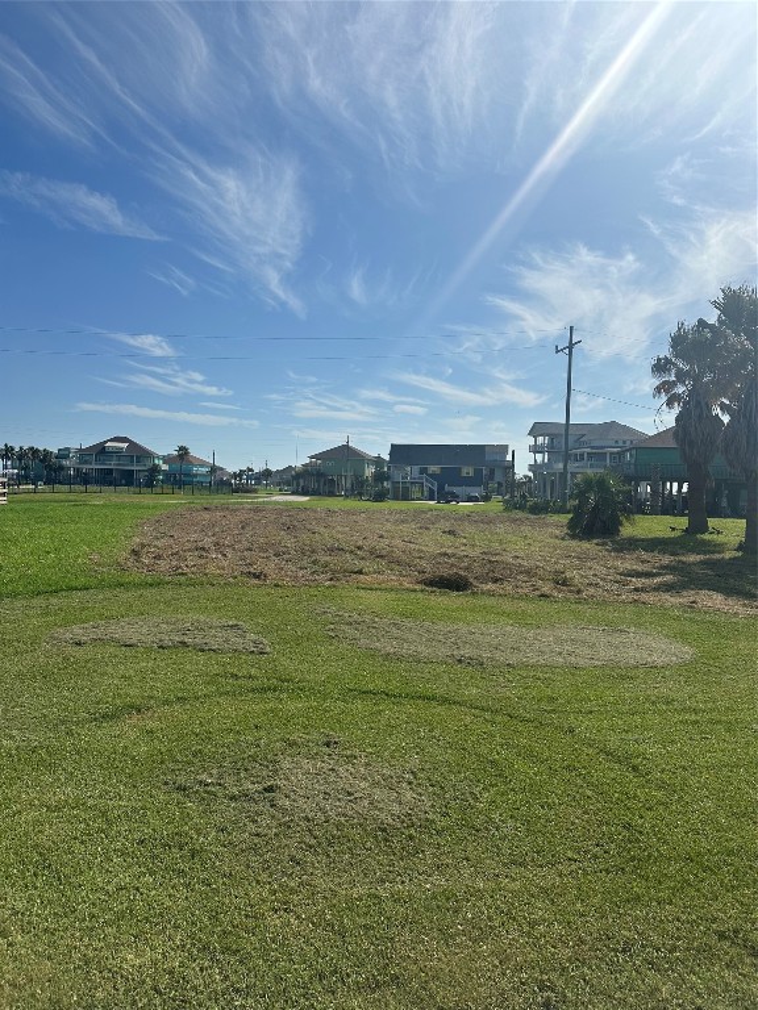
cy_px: 505
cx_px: 379
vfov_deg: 71.6
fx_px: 701
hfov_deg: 56.8
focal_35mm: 24
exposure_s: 1/13699
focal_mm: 6.86
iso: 80
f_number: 1.78
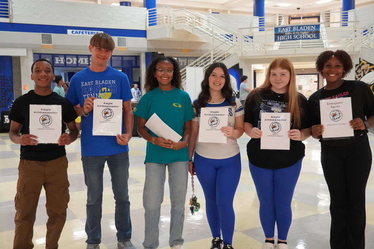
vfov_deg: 31.9
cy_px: 124
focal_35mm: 42
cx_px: 187
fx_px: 436
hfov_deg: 46.4
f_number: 4.5
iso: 5000
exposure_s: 1/160
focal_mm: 28
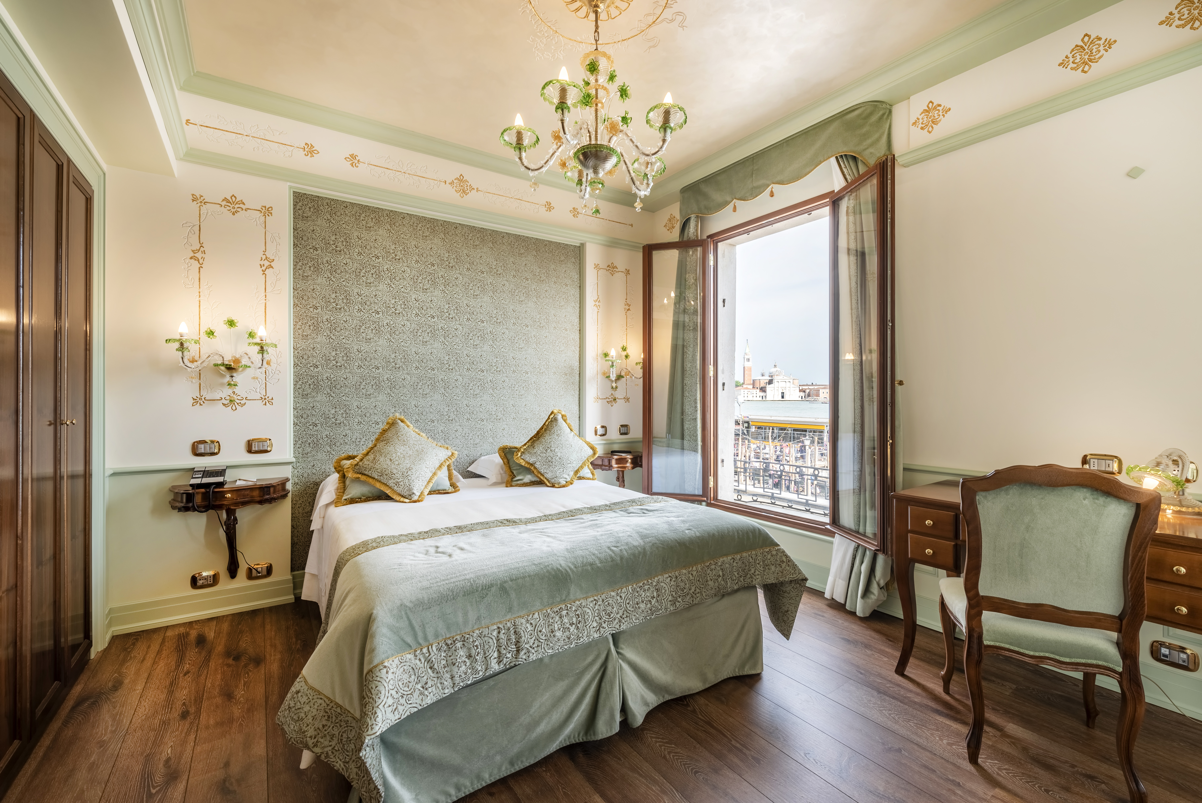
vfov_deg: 77.4
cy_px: 402
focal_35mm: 15
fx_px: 501
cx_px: 601
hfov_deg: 100.4
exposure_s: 1/400
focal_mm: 15
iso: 100
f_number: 10
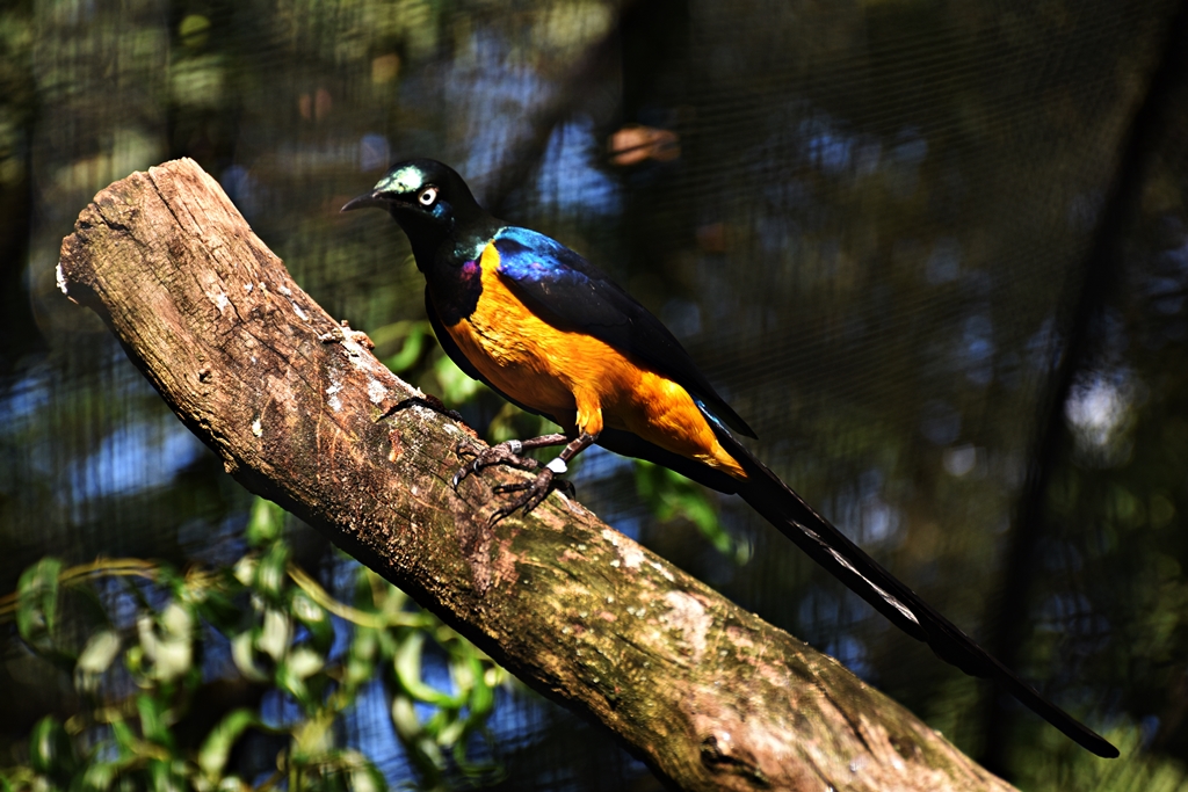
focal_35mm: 135
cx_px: 594
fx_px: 4455
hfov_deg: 15.2
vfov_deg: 10.2
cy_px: 396
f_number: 5.6
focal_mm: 90
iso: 360
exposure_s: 1/500
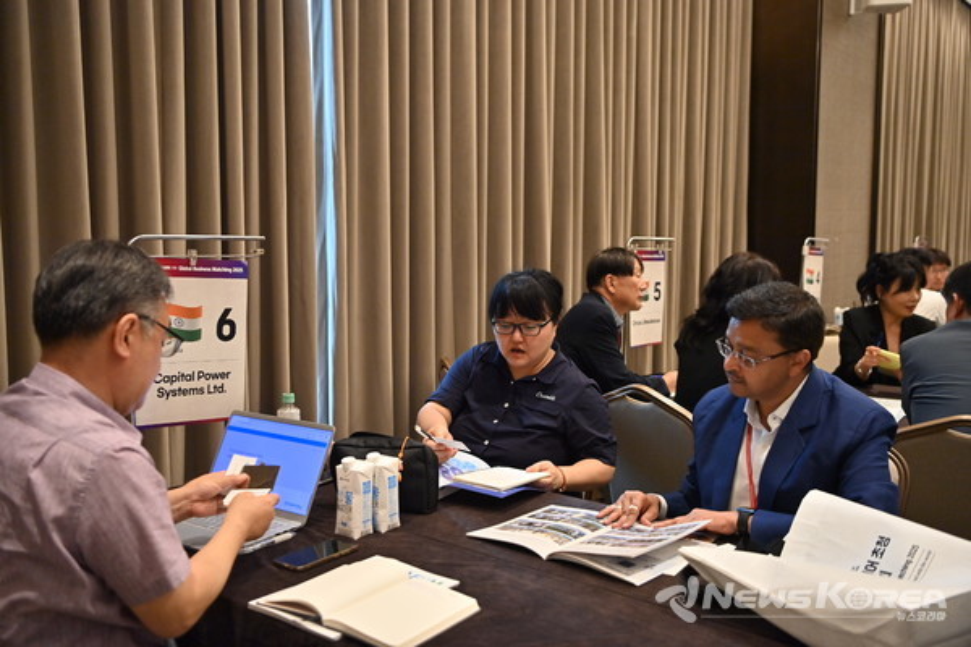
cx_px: 486
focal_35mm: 35
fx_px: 944
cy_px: 324
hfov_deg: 54.4
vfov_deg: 37.9
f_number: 3.2
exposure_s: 1/200
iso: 1000
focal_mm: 35
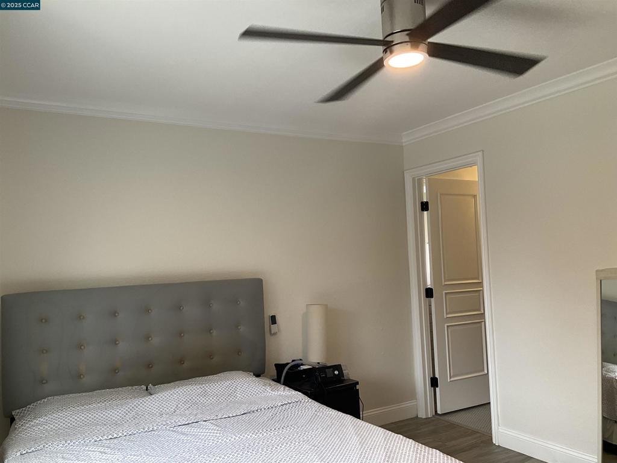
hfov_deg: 61.7
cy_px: 232
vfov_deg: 48.2
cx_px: 308
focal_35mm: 29
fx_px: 517
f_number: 1.8
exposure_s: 1/60
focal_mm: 3
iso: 64
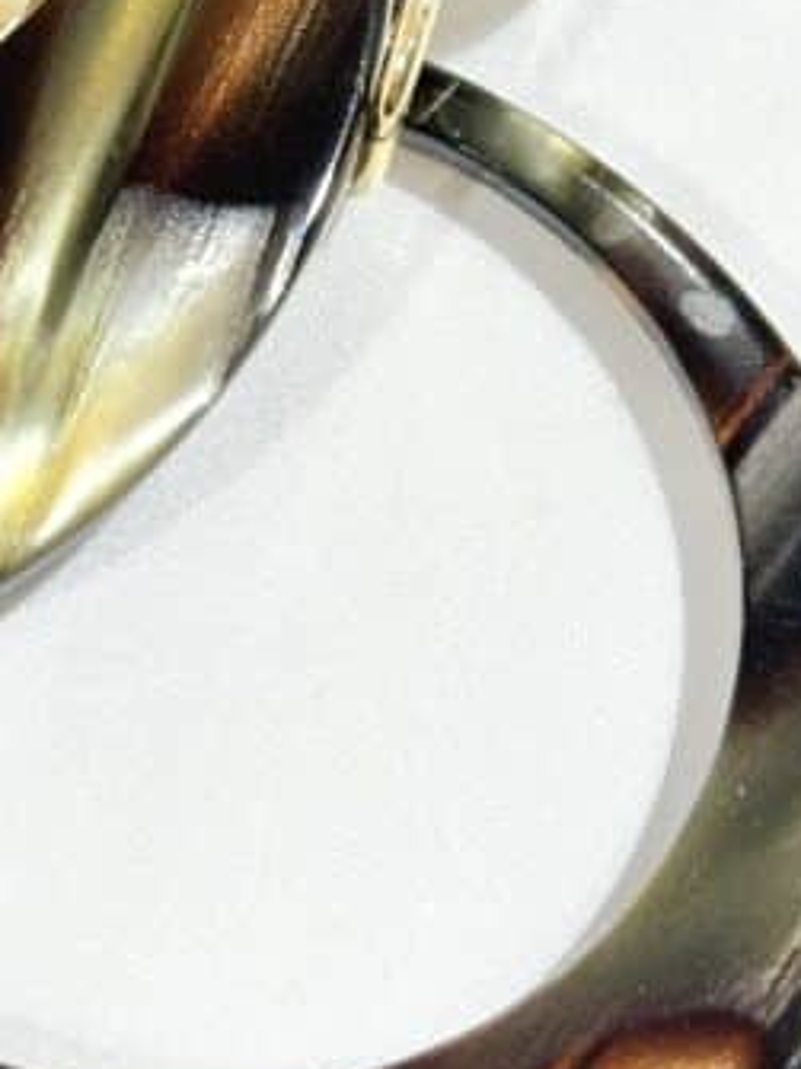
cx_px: -102
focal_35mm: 159
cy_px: 137
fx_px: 4909
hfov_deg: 9.2
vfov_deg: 12.4
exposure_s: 1/100
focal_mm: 5.96
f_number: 1.6
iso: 32
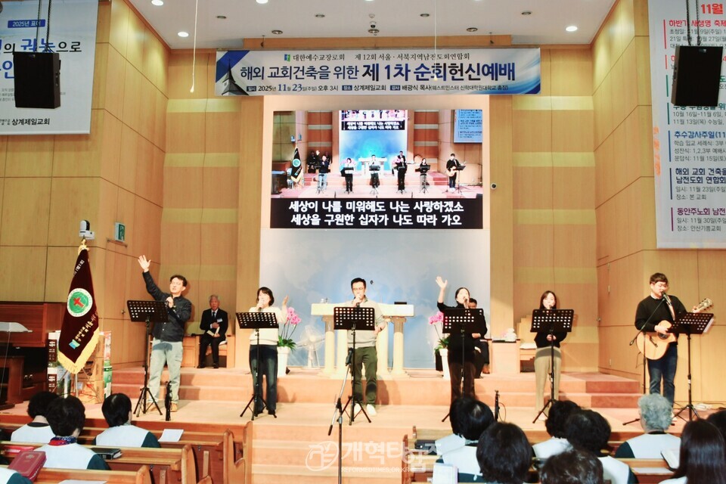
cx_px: 363
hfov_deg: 48.5
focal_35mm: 40
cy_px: 242
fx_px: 807
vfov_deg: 33.4
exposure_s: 1/60.2
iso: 320
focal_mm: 20
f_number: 5.6
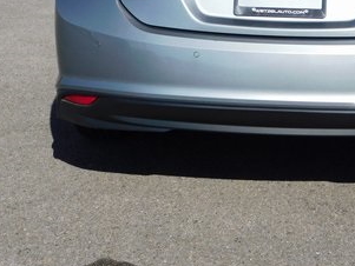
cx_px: 288
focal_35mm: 85
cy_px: -12
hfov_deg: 22.7
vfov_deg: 16.9
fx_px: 872
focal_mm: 7.1
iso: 125
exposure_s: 1/500
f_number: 7.2
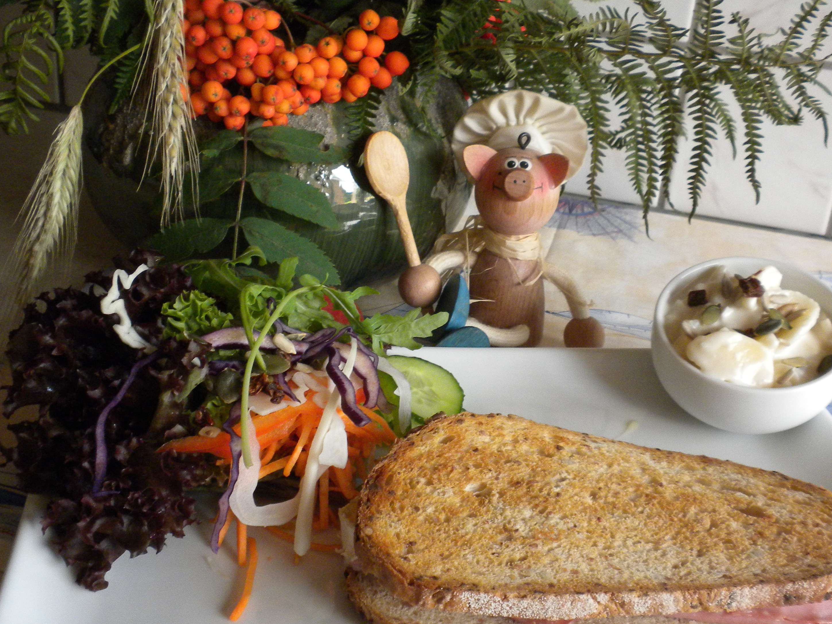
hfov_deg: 37.5
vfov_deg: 28.5
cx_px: 454
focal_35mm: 51
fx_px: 1226
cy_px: 346
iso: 312
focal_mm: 6.6
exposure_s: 1/60
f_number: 3.5
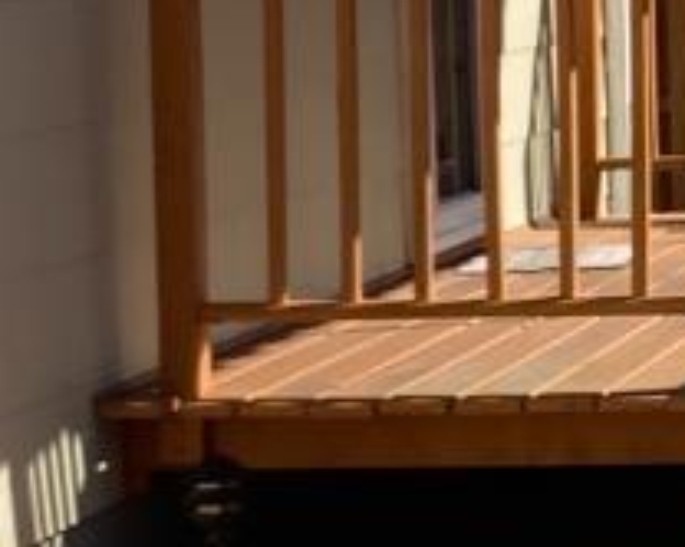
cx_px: 1199
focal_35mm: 197
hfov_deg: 9.4
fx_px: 3990
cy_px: 160
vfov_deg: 7.8
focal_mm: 3.99
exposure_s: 1/1567
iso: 20
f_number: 1.8
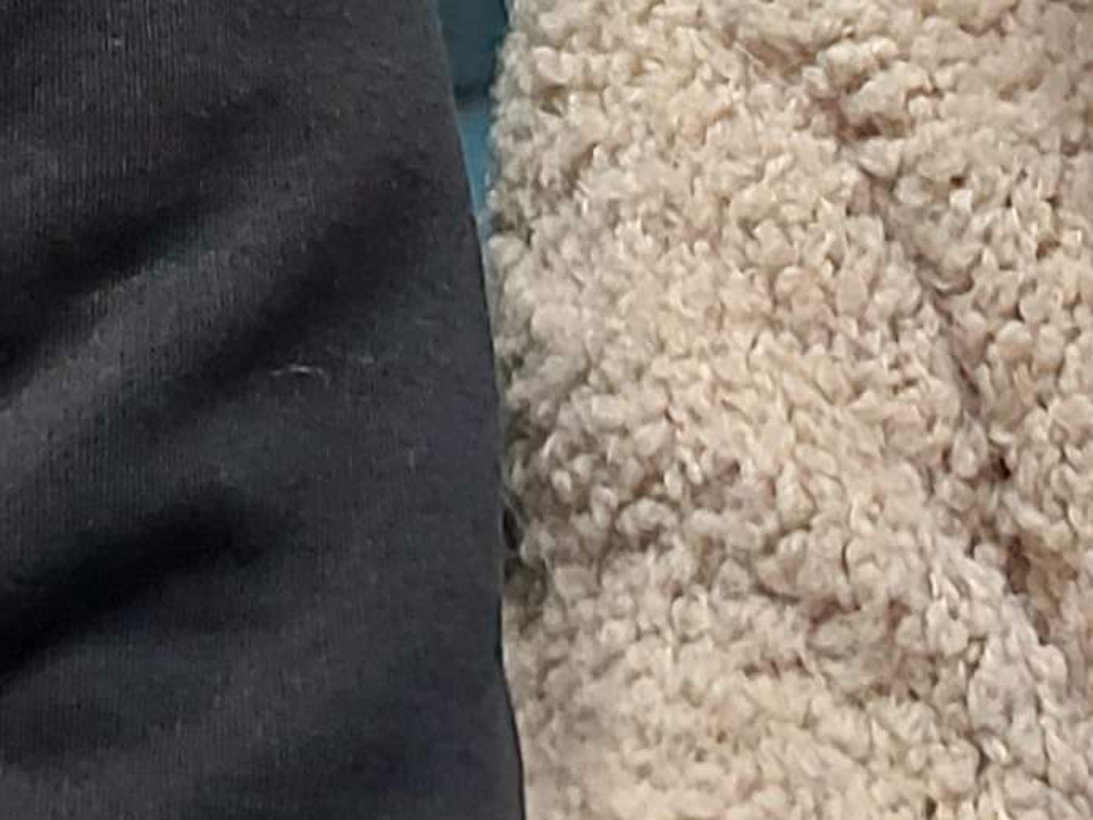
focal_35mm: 161
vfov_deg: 8.8
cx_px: 60
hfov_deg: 12.2
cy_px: -752
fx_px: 5084
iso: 250
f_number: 1.8
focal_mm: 5.23
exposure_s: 1/50
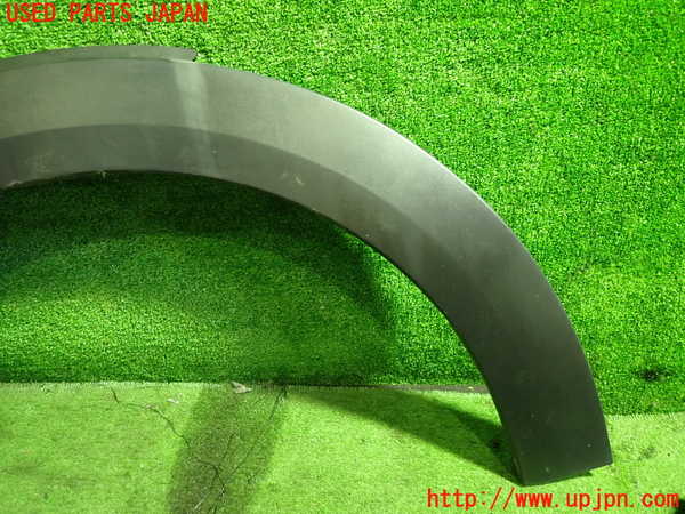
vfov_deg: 54.9
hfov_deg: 69.4
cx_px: 342
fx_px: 495
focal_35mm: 25
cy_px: 257
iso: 640
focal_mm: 4.5
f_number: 2
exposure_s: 1/30
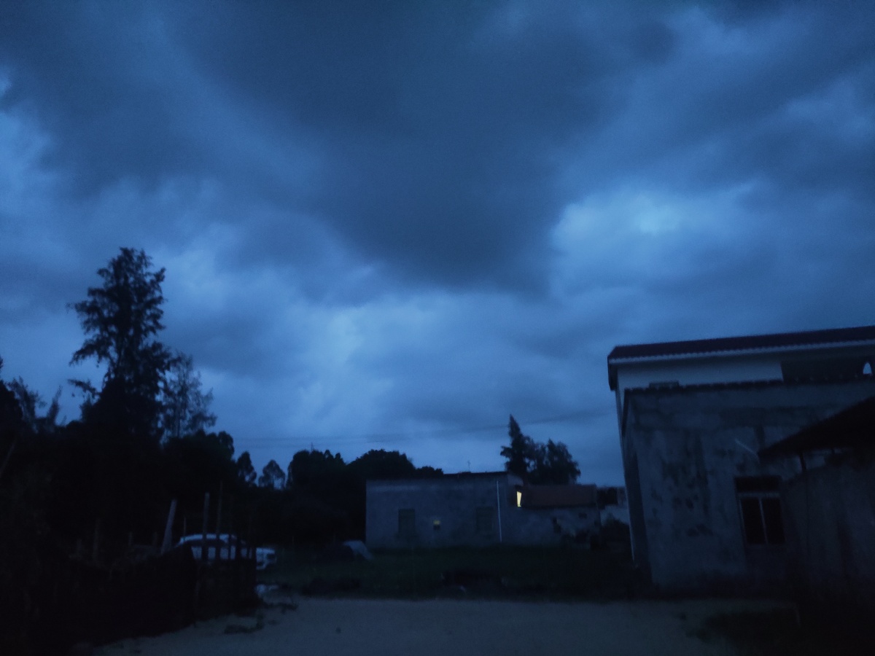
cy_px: 328
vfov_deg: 54.9
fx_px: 632
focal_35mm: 25
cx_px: 438
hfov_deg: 69.4
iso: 9608
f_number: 1.79
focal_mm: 4.74
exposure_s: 1/14
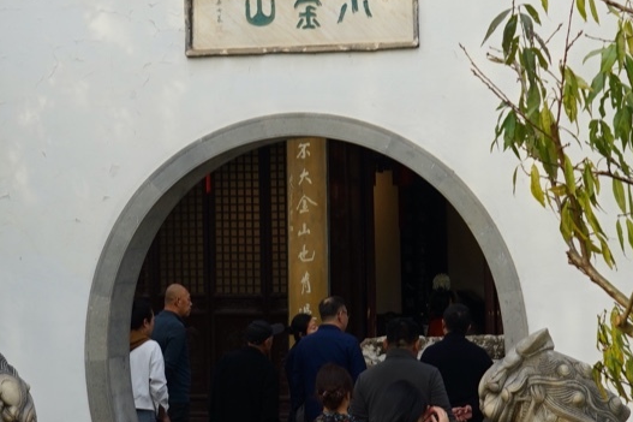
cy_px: 16
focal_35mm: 136
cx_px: 153
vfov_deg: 10.0
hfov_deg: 15.0
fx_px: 2390
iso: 100
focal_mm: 35
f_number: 8
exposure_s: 1/90
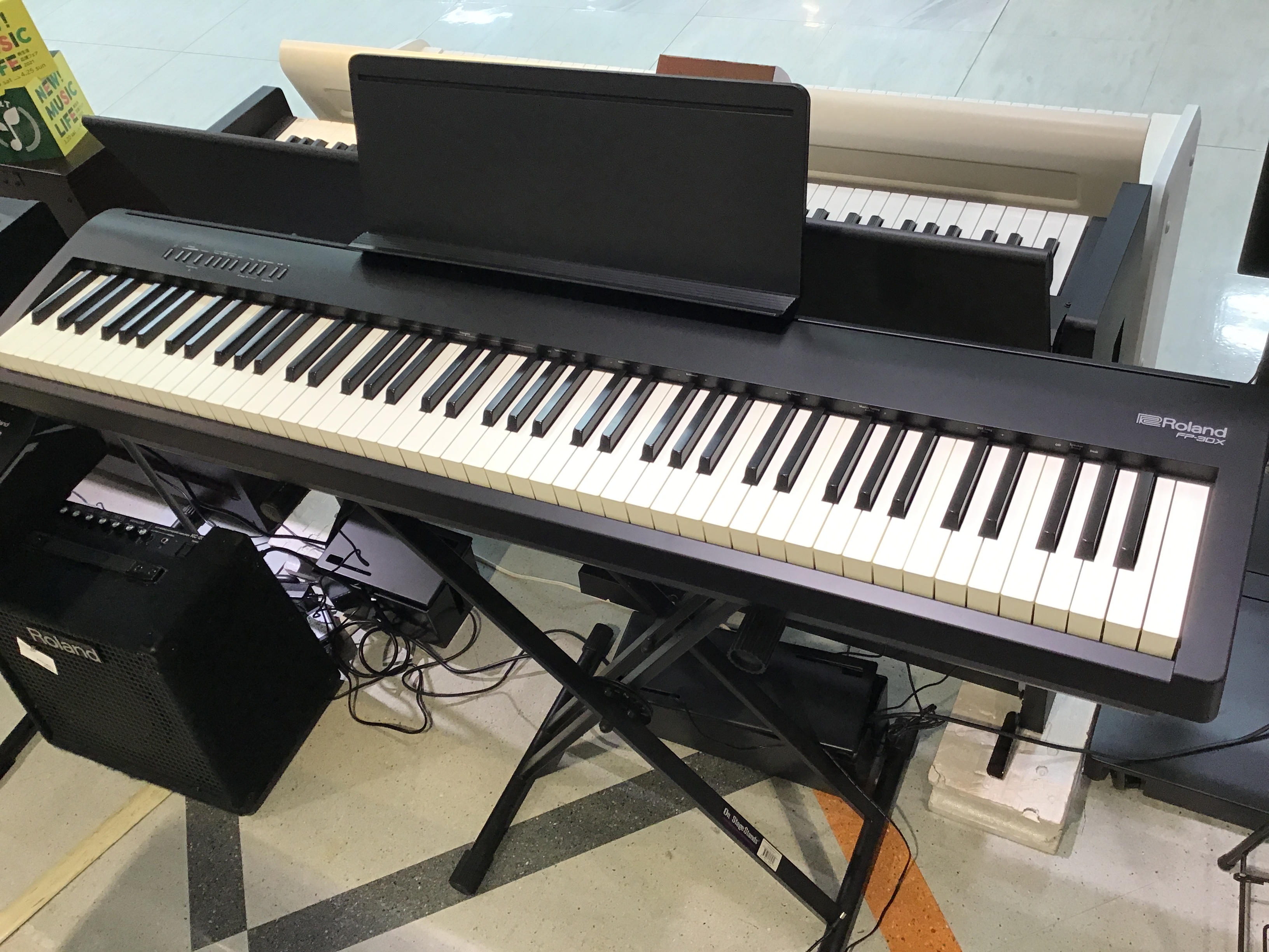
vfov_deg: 45.4
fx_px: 1136
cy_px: 476
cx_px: 634
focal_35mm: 31
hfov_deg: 58.4
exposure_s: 1/30
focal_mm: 3.3
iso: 25
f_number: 2.4
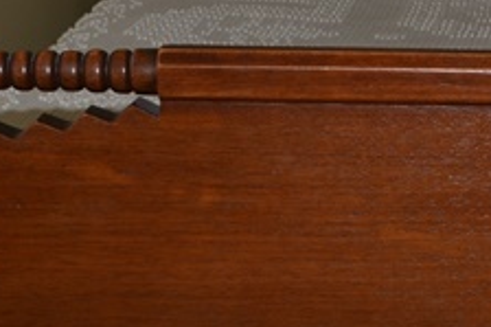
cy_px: 368
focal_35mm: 134
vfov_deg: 10.1
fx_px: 1826
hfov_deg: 15.0
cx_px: 502
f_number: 8
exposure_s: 1/60
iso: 100
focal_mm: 20
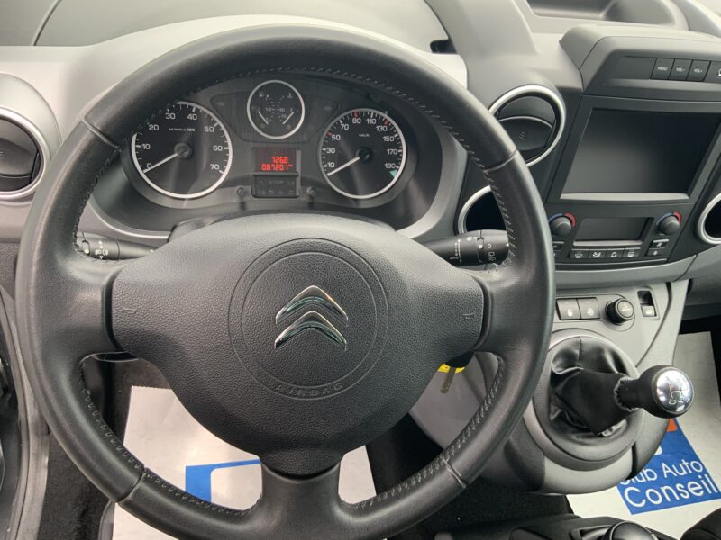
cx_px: 360
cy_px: 270
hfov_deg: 61.7
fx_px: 604
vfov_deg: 48.2
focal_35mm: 29
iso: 64
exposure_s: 1/122
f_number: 1.8
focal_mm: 3
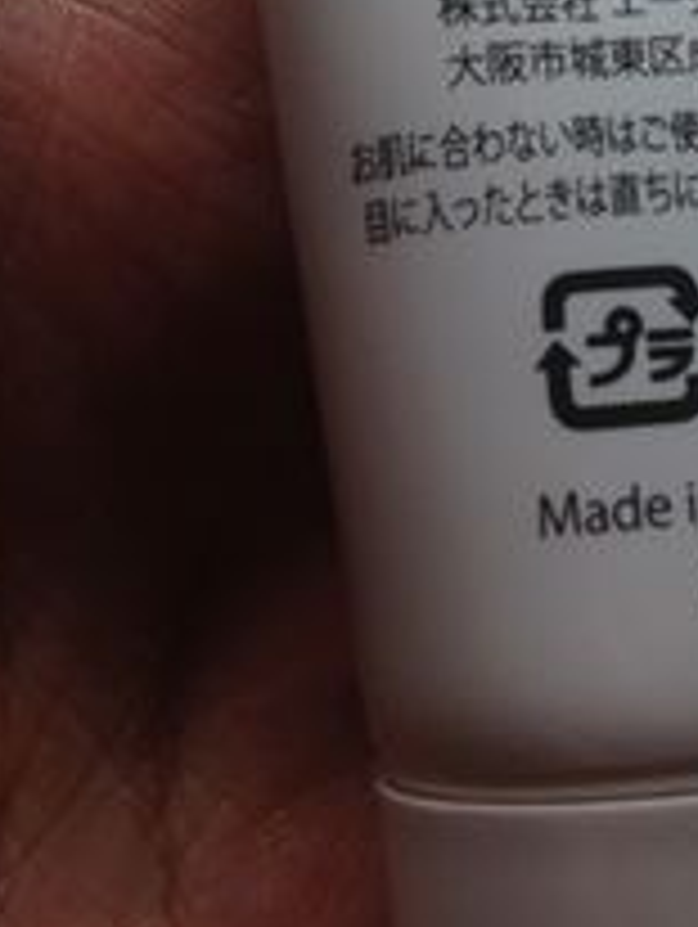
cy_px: 169
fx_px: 2066
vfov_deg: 24.8
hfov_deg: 18.6
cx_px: 734
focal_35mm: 77
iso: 64
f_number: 2.4
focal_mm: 4.28
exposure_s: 1/120
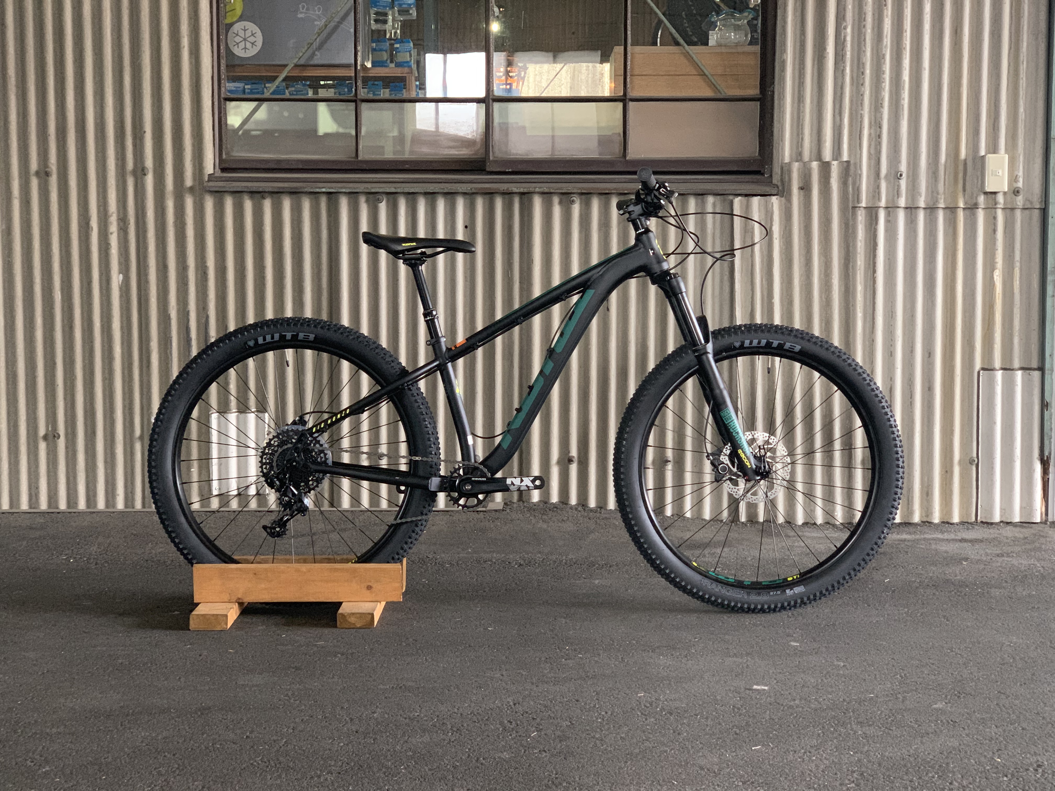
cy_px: 396
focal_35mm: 52
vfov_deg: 28.0
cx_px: 528
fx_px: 1585
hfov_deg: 36.8
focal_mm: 6
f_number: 2.4
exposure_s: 1/60
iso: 320
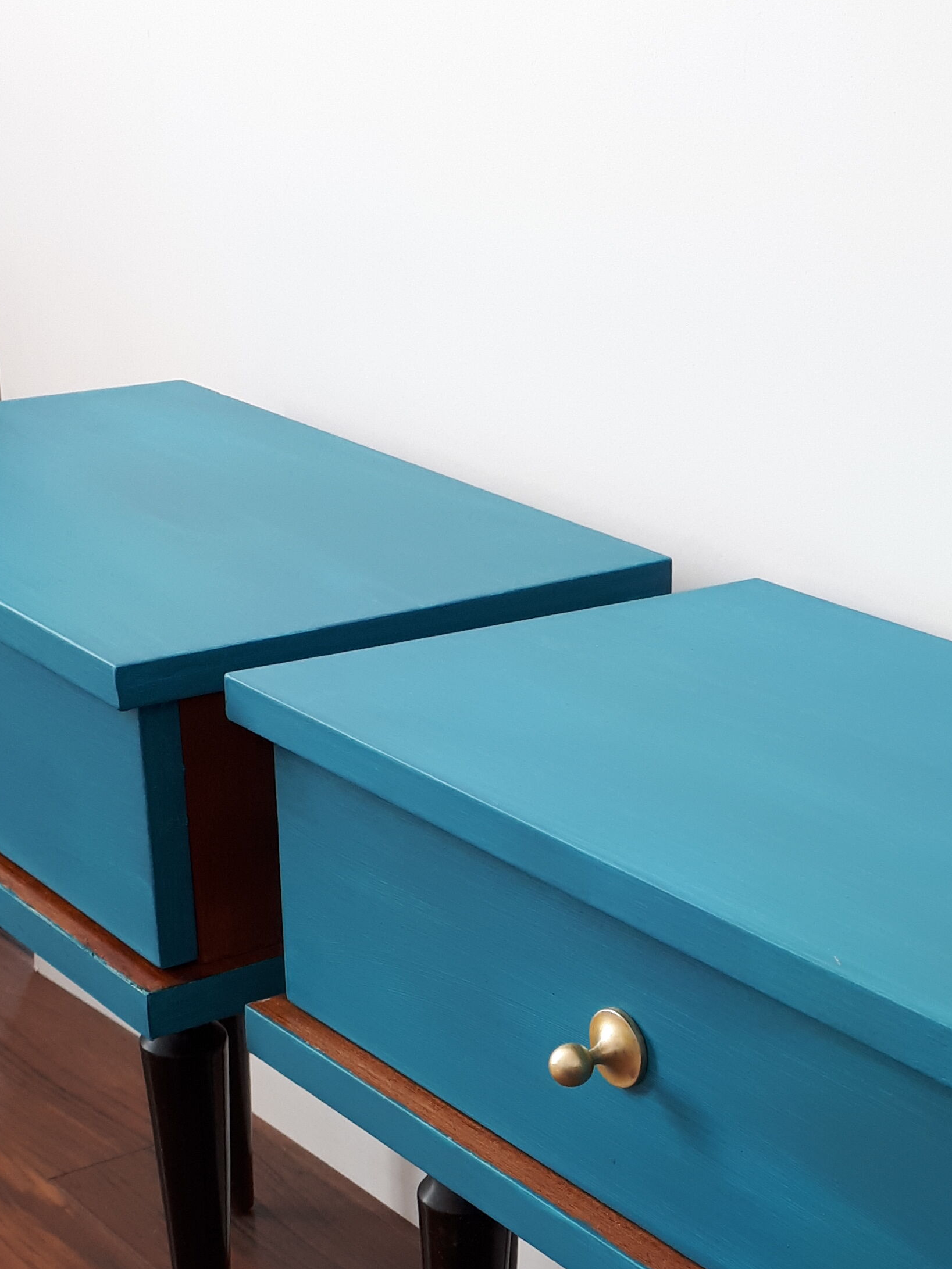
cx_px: 712
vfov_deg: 32.4
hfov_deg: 25.4
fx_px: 2090
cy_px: 1103
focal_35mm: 57
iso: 80
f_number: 1.9
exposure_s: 1/33
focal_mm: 3.6
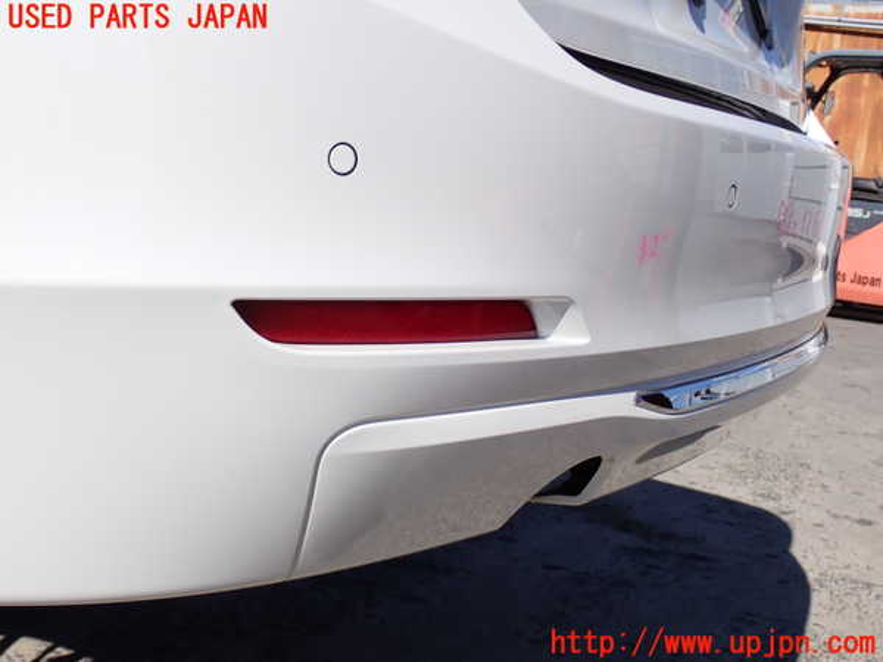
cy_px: 331
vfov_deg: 30.9
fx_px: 1199
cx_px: 442
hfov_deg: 40.4
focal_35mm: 47
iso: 100
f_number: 13
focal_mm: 8.4
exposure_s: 1/125
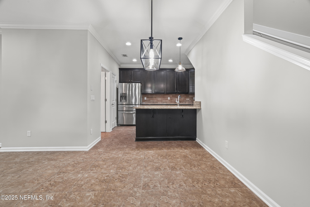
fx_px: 138
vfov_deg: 73.7
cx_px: 155
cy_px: 104
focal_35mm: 16
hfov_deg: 96.7
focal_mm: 16
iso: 250
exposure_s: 3.2
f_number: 13
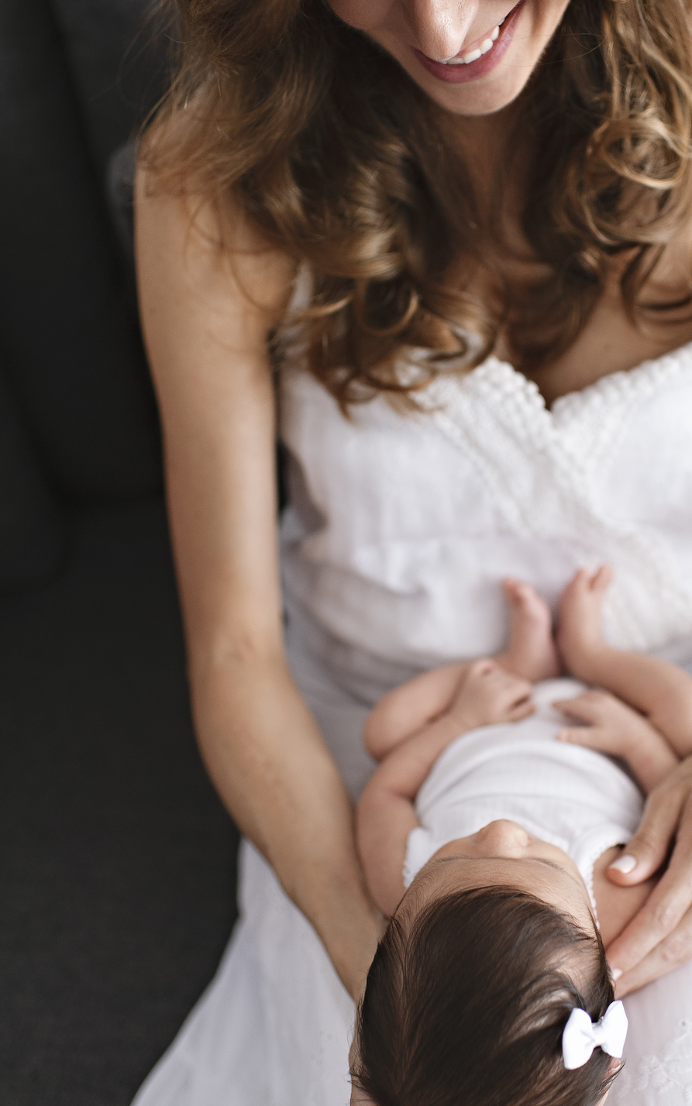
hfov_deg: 28.5
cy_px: 516
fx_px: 1357
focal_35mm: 45
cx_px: 436
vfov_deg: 44.3
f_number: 2.2
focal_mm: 35
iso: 640
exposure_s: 1/125
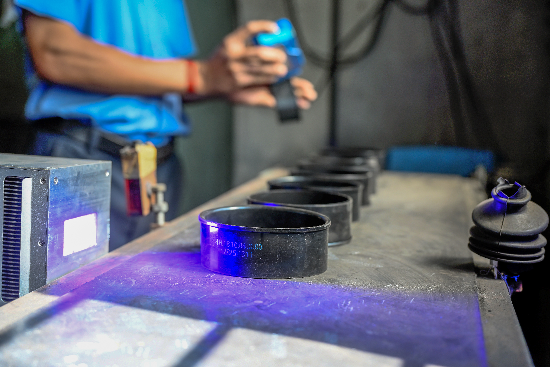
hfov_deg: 38.2
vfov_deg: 26.0
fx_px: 794
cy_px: 184
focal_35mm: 52
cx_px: 275
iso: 400
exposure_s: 1/160
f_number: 4
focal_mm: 52
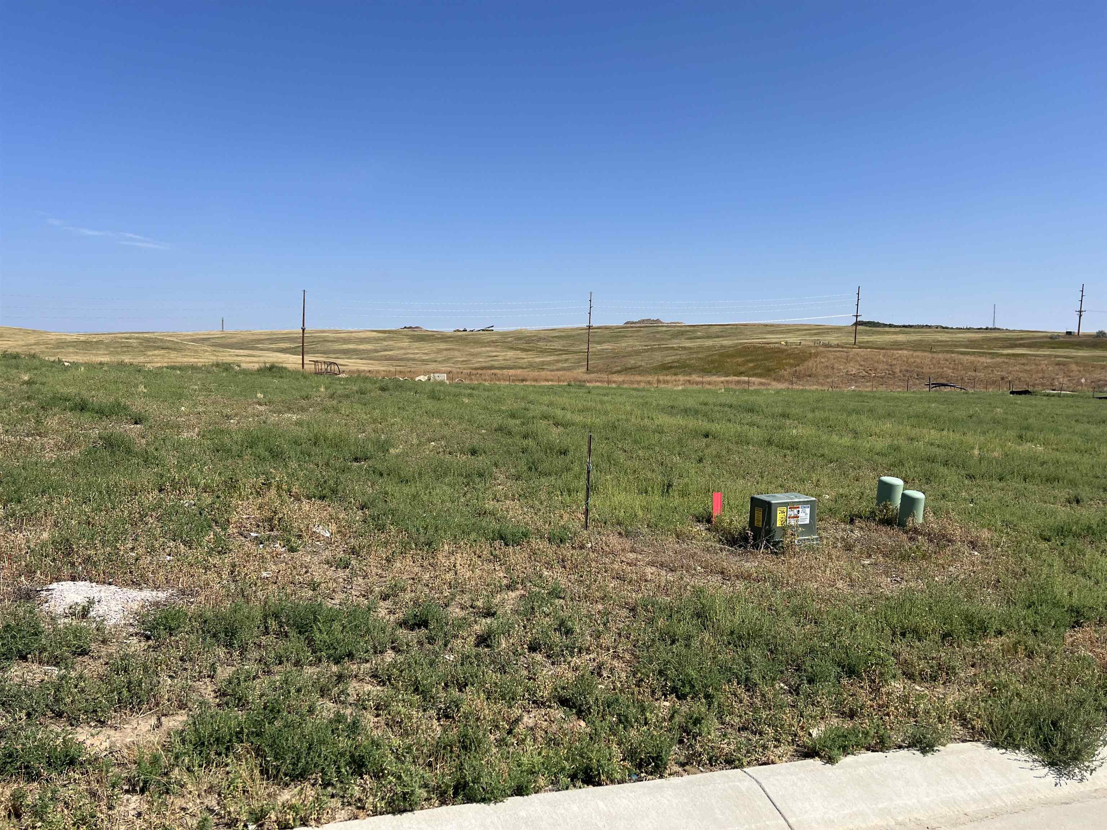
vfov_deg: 53.1
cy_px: 415
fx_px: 831
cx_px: 554
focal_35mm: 26
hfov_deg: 67.3
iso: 50
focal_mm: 5.7
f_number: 1.5
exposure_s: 1/5319
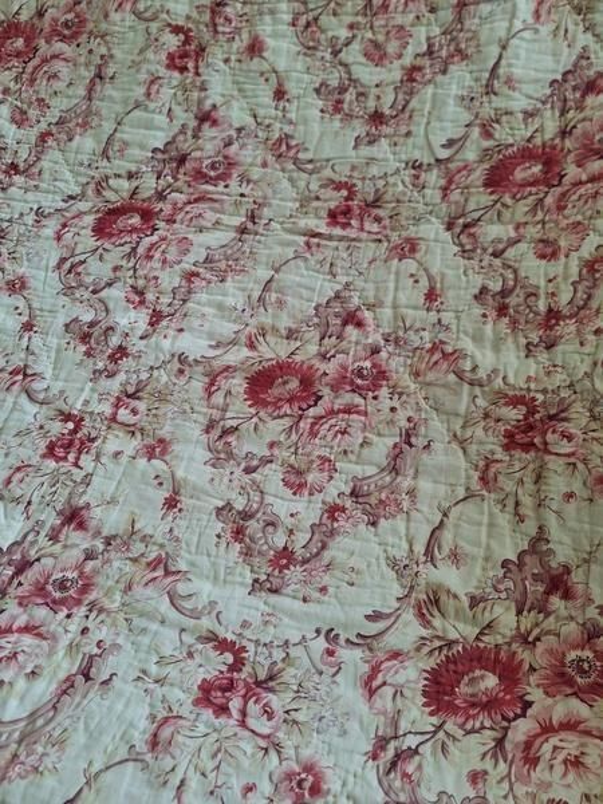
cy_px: 402
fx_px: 534
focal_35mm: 23
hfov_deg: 58.9
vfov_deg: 73.9
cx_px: 302
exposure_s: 1/50
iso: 80
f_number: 1.8
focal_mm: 5.54
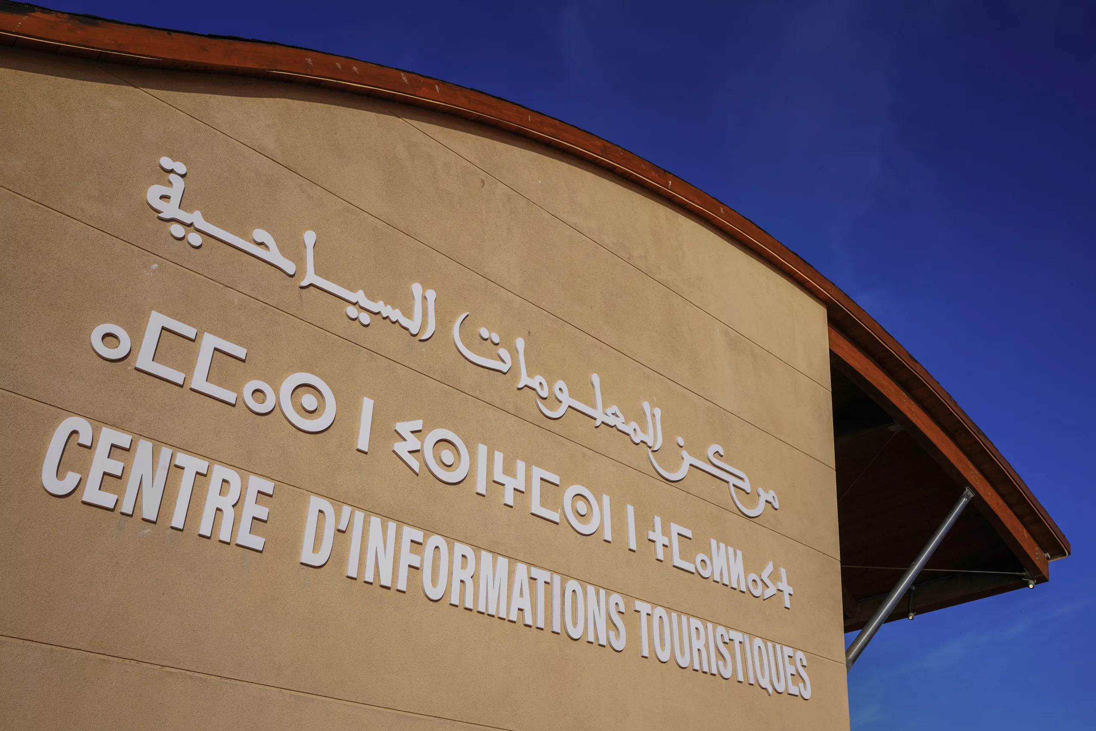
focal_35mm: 30
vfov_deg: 43.6
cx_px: 548
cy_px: 366
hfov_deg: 61.9
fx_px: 913
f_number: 5
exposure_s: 1/2000
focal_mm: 20
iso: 100
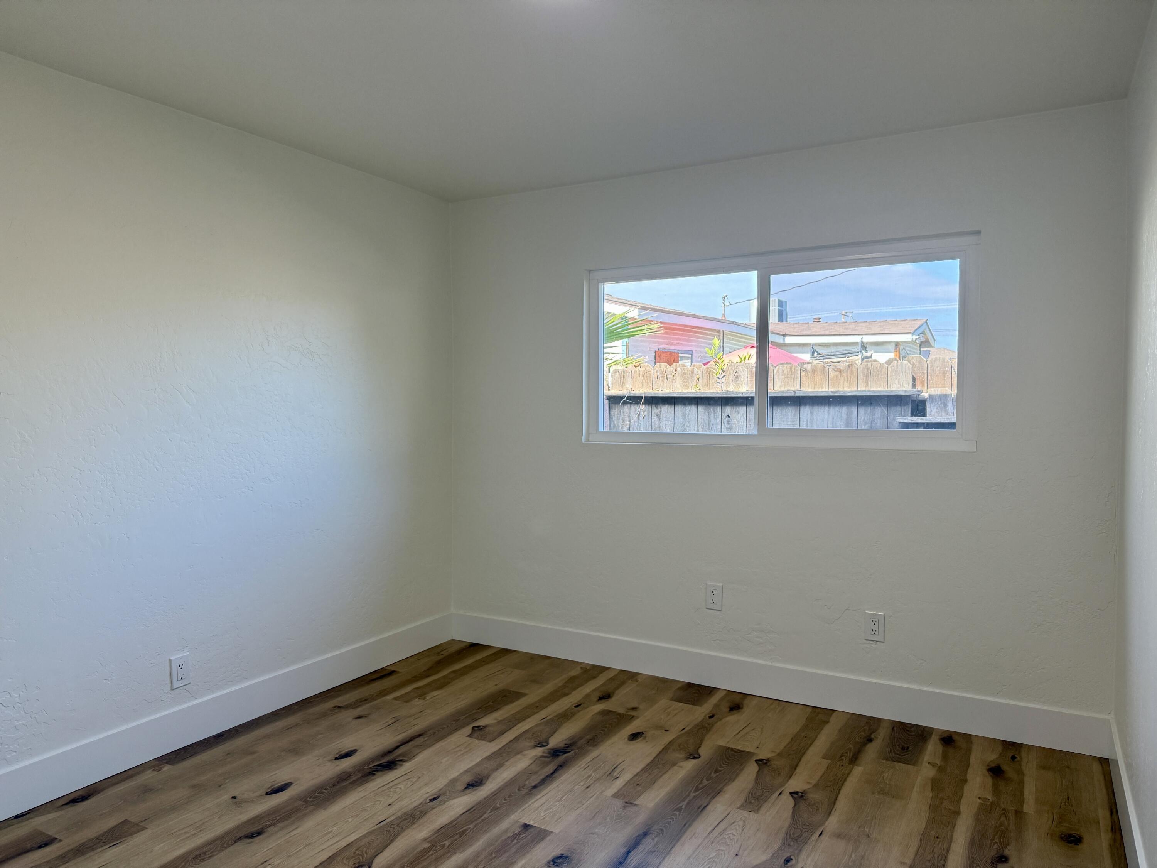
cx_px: 578
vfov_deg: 56.8
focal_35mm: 24
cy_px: 434
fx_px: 802
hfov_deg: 71.6
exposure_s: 1/228
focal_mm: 6.76
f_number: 1.78
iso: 160
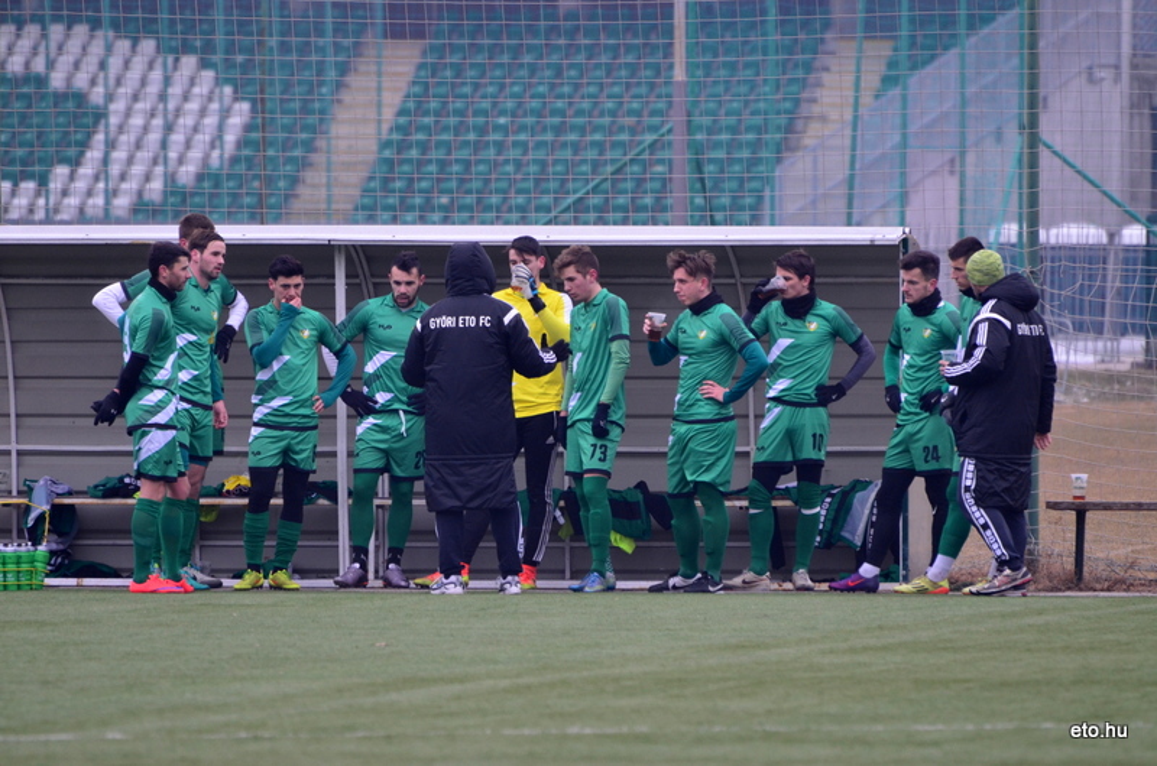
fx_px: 14434
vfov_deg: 3.0
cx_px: 578
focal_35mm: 450
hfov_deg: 4.6
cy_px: 383
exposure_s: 1/320
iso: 640
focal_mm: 300
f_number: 5.6
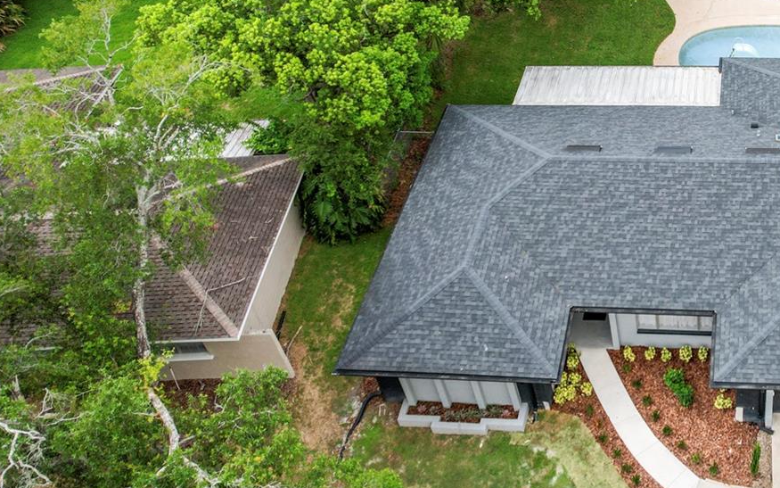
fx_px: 872
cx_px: 688
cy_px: 184
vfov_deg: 31.1
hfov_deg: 44.3
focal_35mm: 41
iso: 140
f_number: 2.4
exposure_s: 1/1000
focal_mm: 8.38
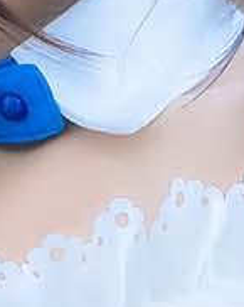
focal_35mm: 426
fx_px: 3855
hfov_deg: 3.6
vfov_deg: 4.5
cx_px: 81
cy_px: 514
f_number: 2
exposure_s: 1/160
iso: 160
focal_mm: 55
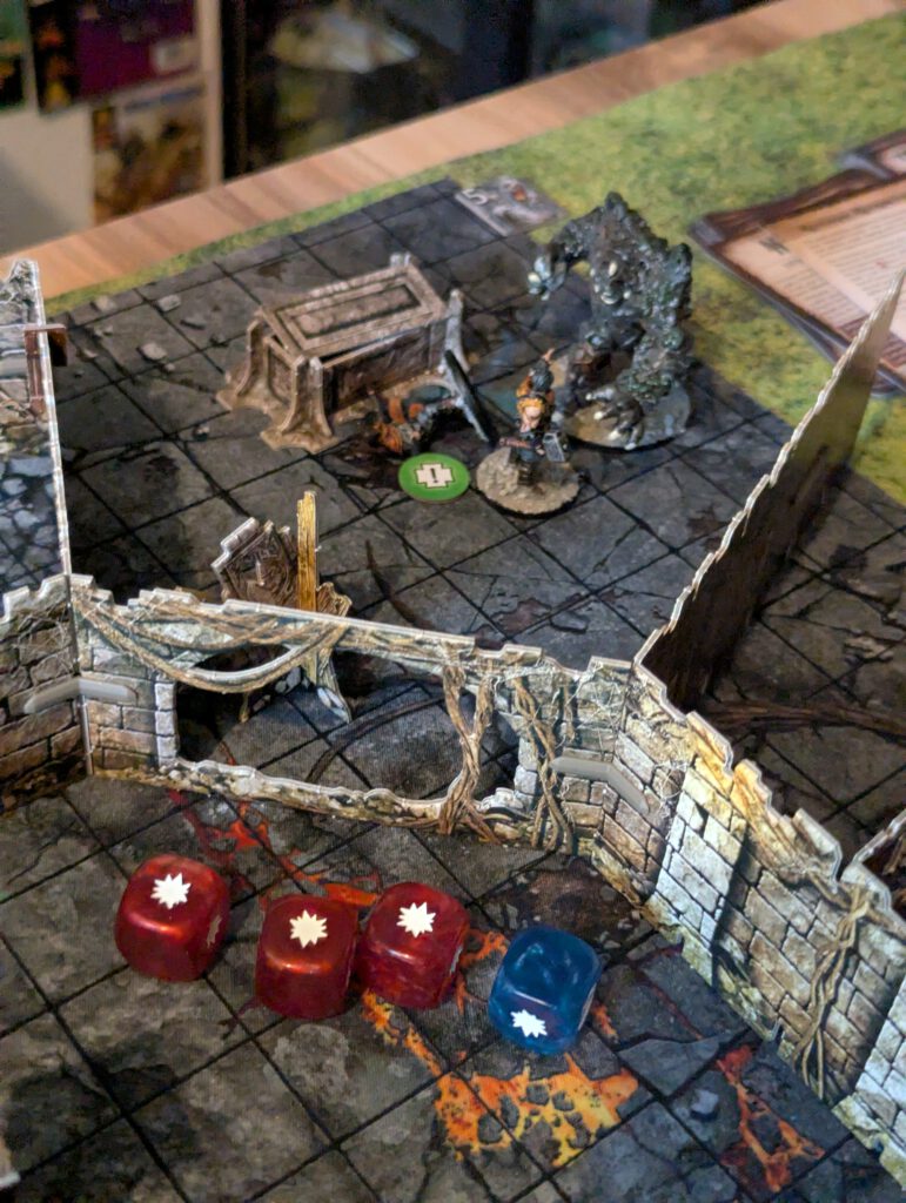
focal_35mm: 48
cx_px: 453
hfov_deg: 30.3
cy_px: 602
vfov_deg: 39.6
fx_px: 1671
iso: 1777
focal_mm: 6.81
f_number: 1.85
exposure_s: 1/56.8
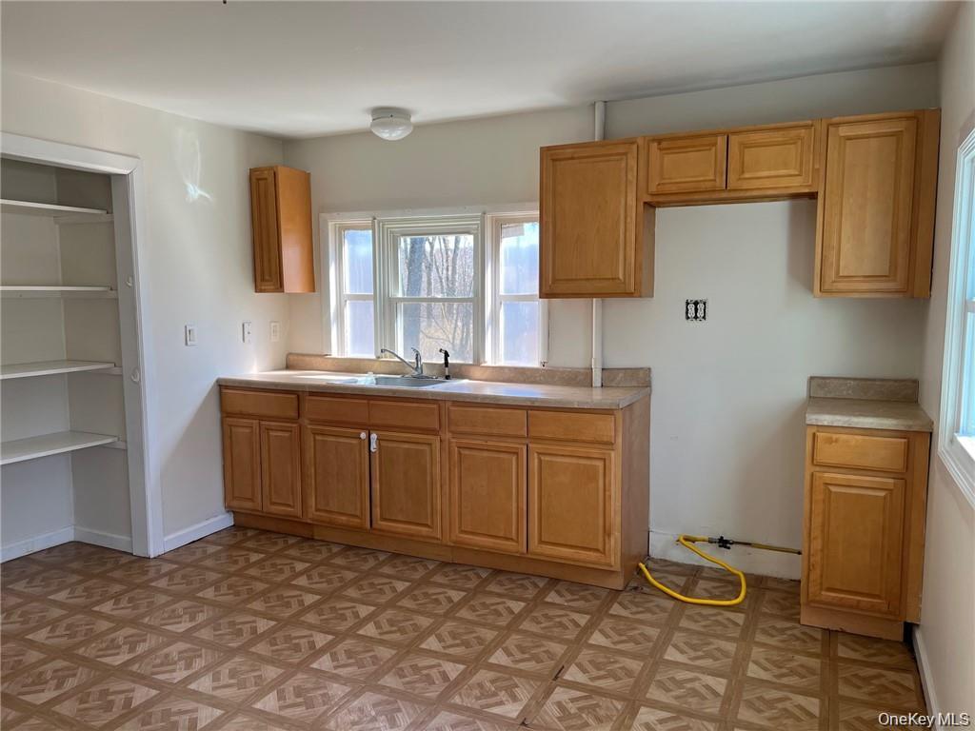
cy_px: 366
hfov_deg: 67.3
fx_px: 732
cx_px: 488
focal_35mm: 26
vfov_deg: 53.1
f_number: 1.5
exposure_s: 1/178
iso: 50
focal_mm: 5.7
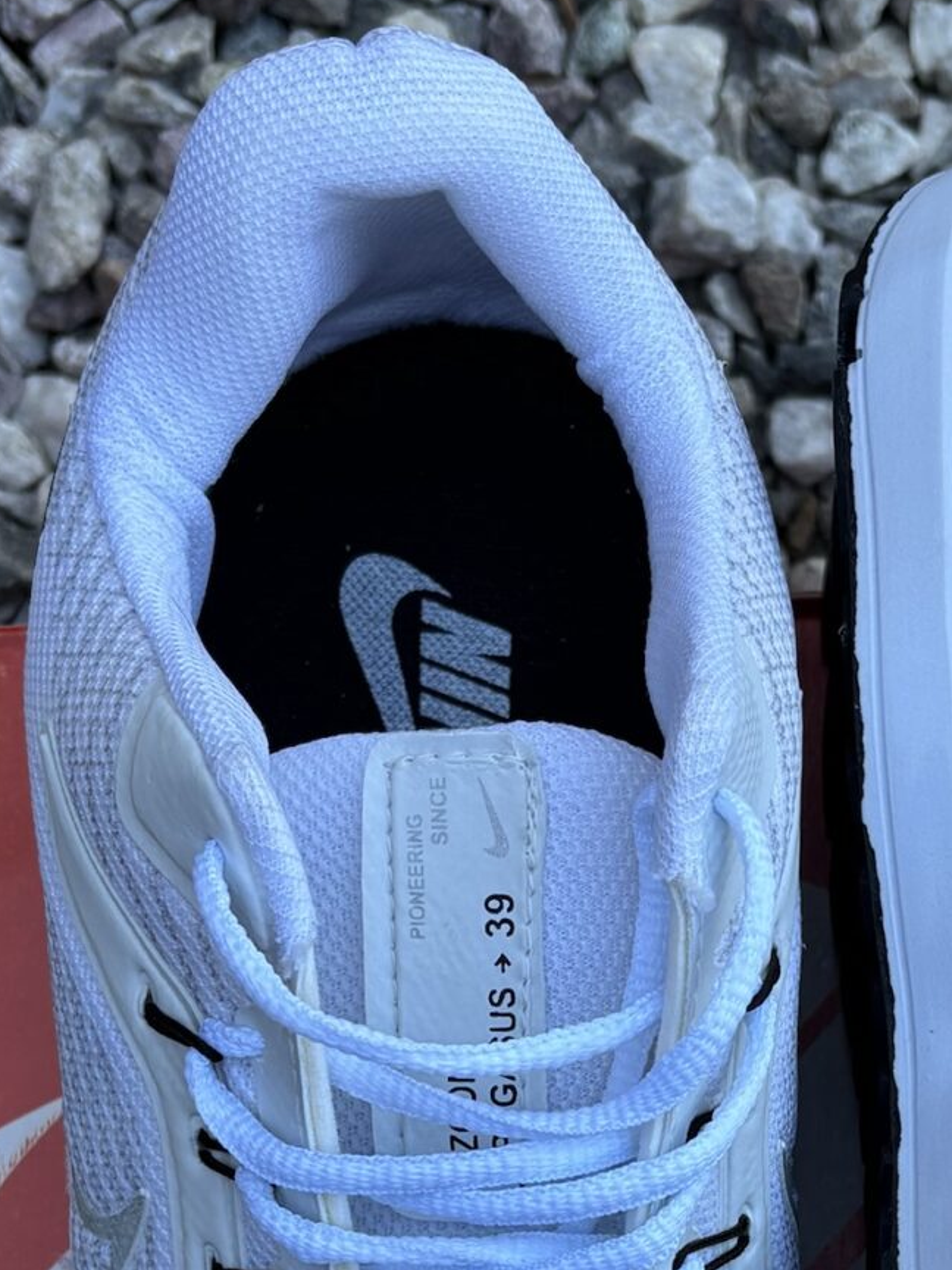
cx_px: 815
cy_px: 1130
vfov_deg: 24.6
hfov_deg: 18.9
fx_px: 2824
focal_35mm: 77
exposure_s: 1/156
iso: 40
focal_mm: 5.96
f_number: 1.6
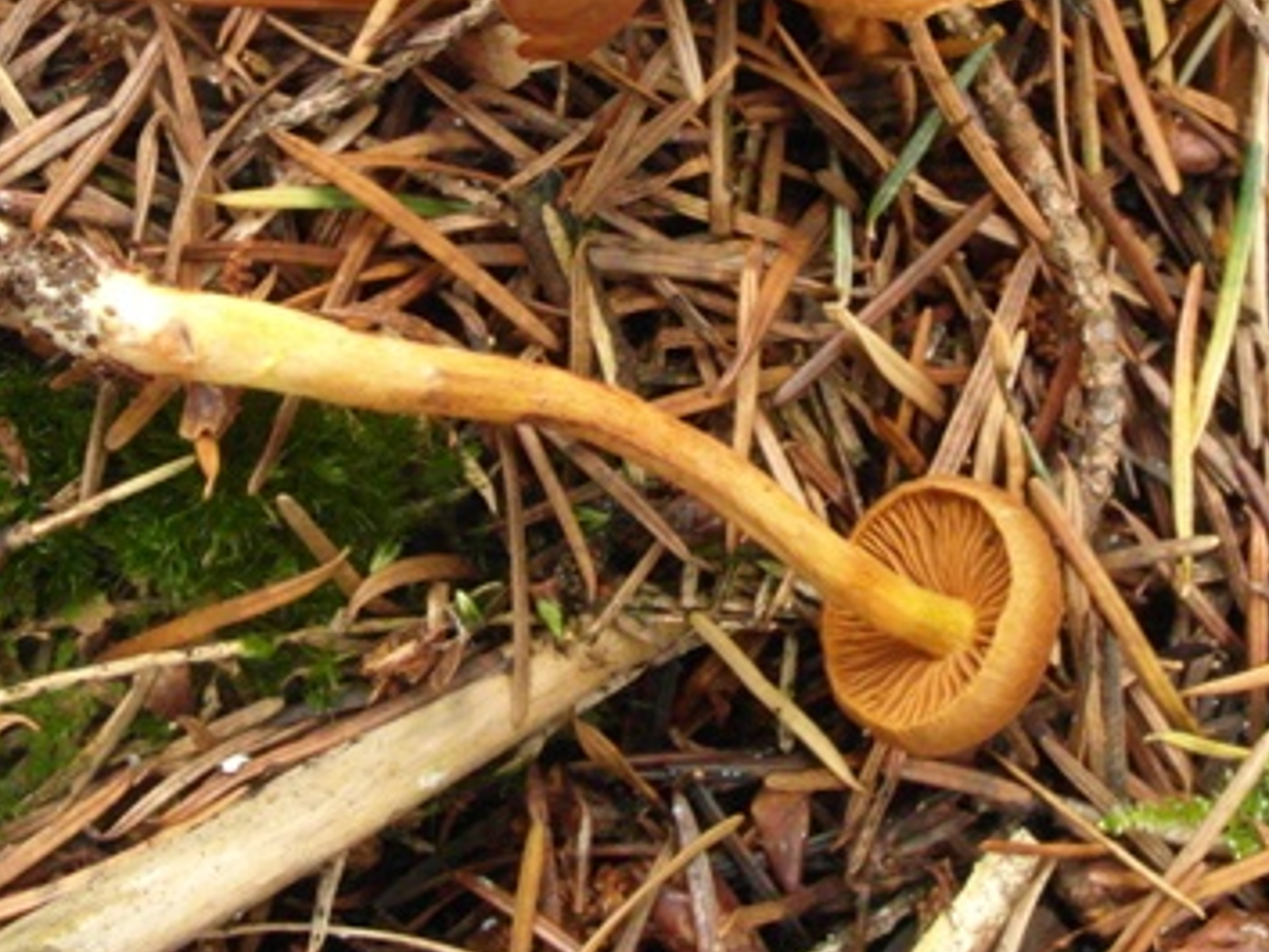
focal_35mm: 68
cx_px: 572
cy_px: 0
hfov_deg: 28.5
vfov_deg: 20.9
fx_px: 2494
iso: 800
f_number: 7
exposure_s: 1/30
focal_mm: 6.5
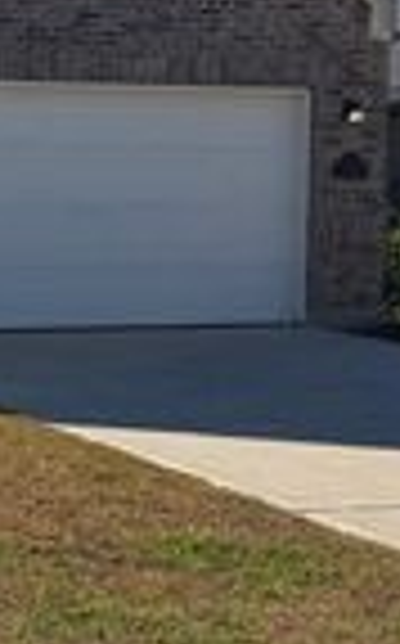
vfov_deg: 23.3
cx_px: -189
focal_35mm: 89
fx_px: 1557
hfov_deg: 13.8
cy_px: 354
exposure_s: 1/7092
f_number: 1.78
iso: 80
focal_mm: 6.76
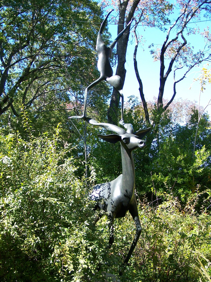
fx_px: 414
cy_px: 141
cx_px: 106
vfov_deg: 37.5
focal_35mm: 51
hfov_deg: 28.6
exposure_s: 1/250
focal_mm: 8.5
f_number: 3
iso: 80
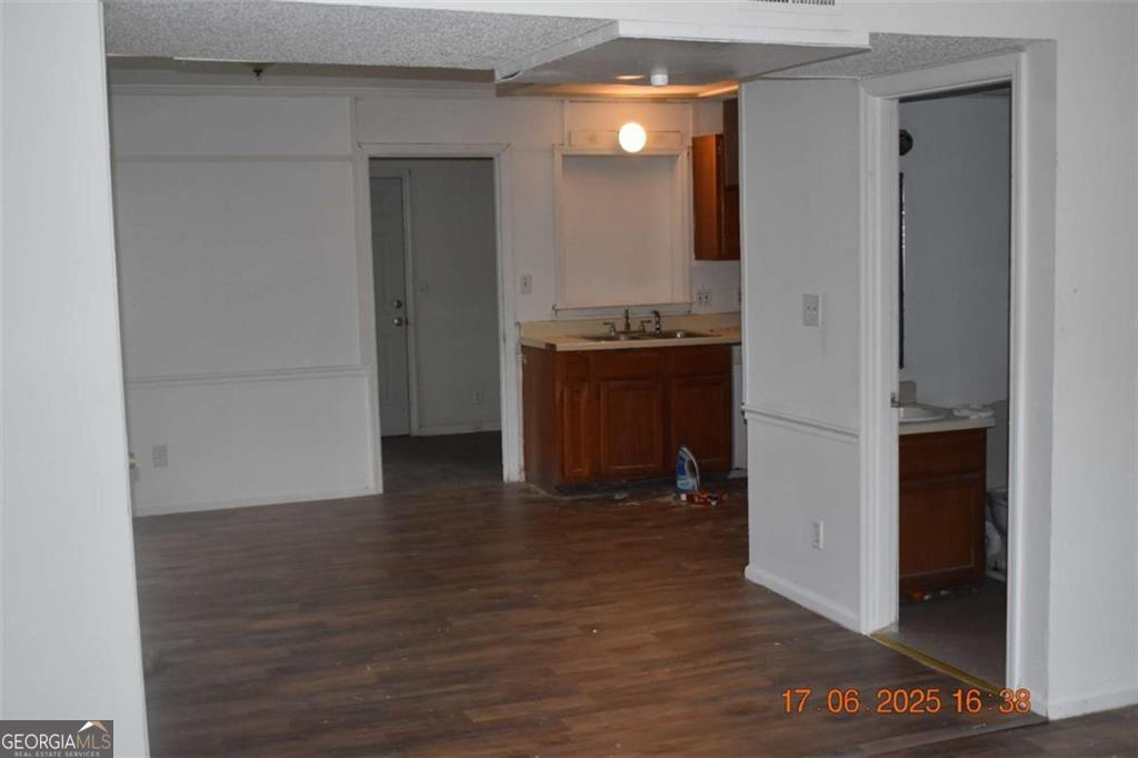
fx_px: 1327
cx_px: 569
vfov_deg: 31.9
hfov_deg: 46.4
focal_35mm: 42
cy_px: 379
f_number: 4.2
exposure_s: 1/160
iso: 800
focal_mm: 28
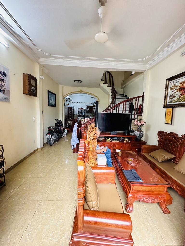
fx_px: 100
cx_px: 92
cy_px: 123
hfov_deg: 85.7
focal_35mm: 14
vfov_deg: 102.1
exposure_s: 1/60
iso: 320
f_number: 2.2
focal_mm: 2.22
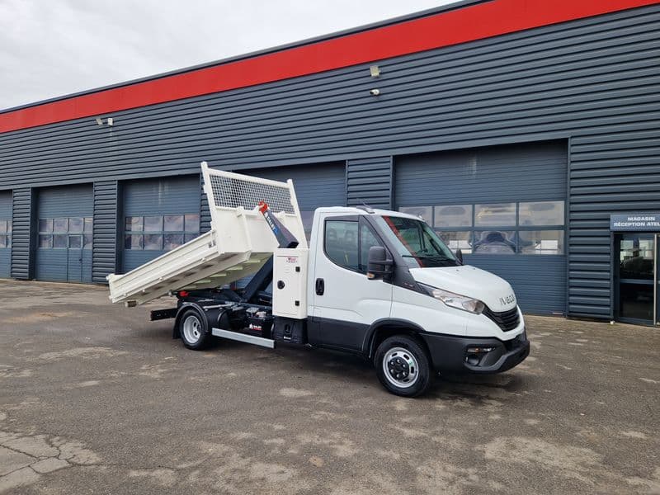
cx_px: 330
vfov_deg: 58.9
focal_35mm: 23
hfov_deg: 73.9
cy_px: 248
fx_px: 439
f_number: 1.8
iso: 50
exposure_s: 1/2062
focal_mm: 5.4
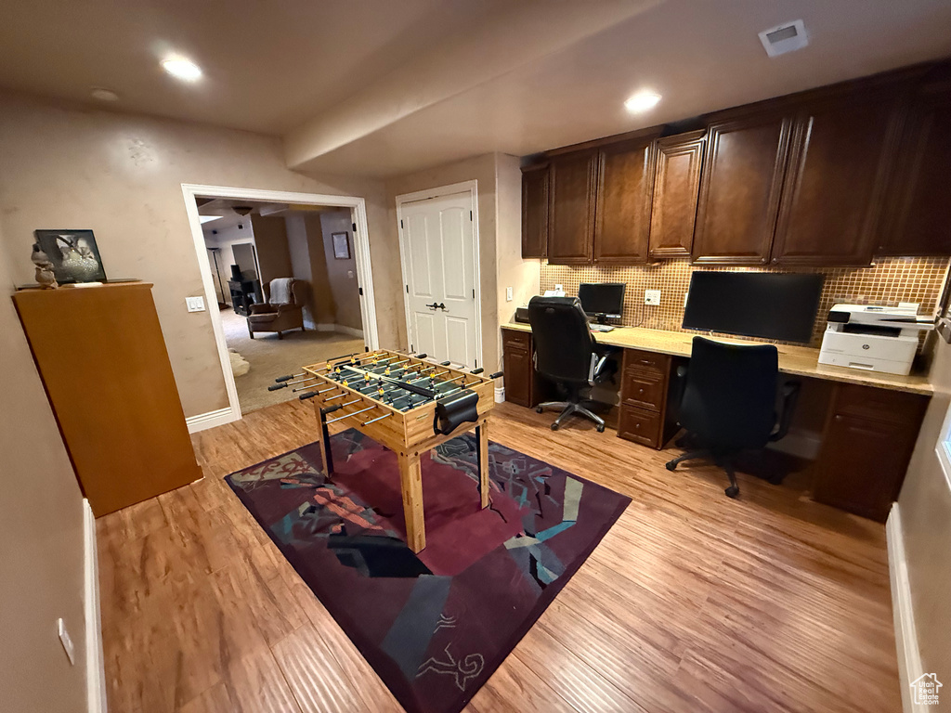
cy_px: 356
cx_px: 476
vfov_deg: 85.7
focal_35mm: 14
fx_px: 385
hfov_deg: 102.1
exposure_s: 1/60
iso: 1250
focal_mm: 2.22
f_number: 2.2
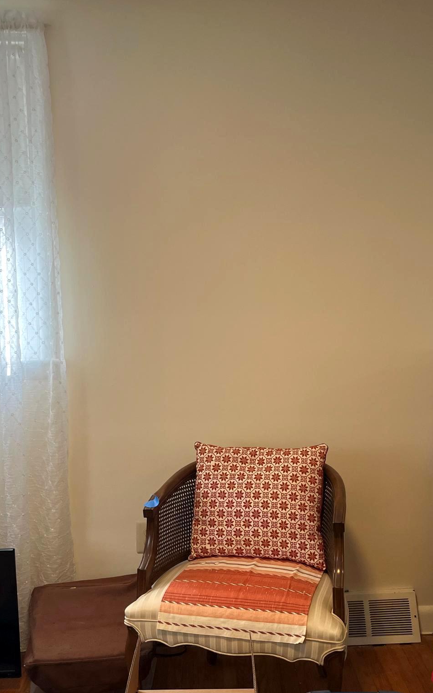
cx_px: 219
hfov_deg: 34.4
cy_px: 346
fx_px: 699
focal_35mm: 37
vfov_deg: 52.8
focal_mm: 5.1
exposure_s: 1/60
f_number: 1.6
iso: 80
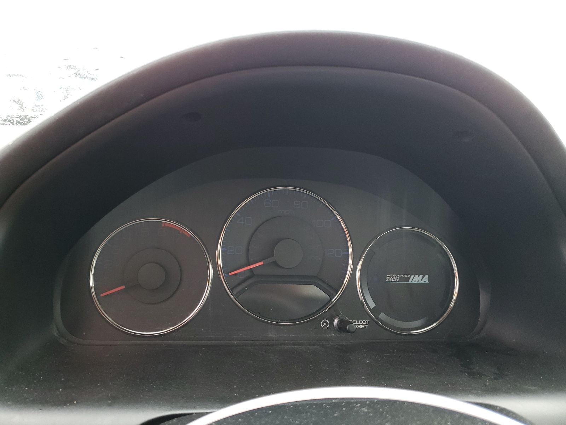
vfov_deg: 53.1
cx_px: 283
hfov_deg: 67.3
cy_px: 212
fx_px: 425
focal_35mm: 26
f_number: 1.5
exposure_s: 1/60.2
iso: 101
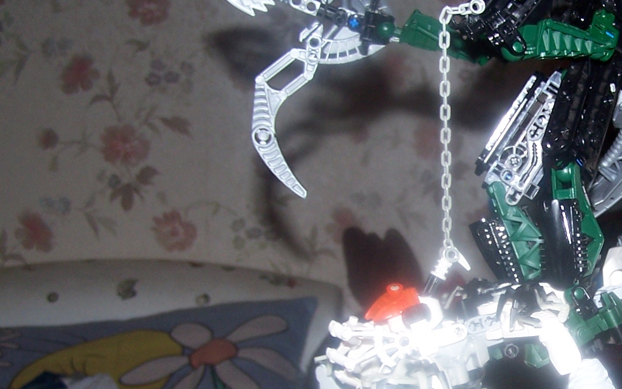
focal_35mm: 82
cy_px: 299
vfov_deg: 15.8
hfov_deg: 24.4
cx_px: 570
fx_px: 1390
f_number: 2.8
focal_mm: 6.3
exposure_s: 1/60
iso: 80
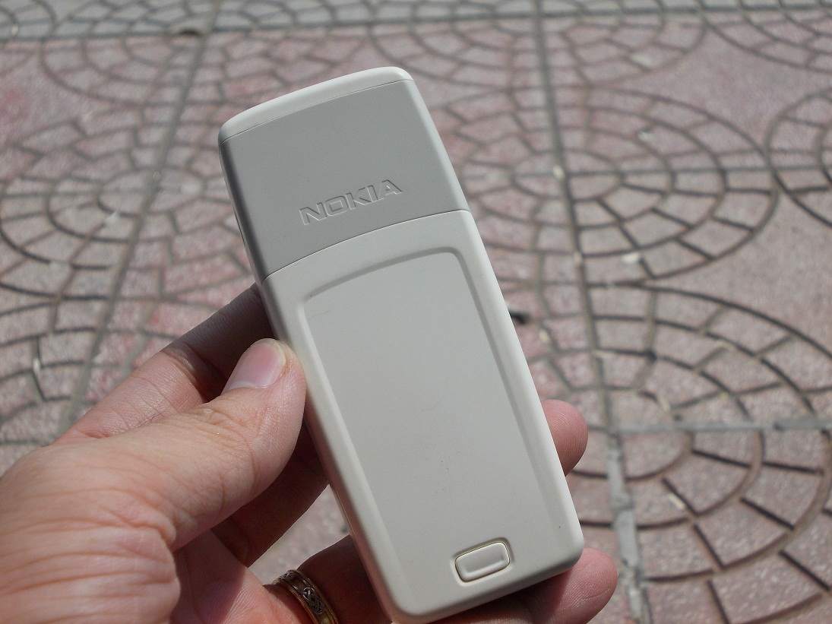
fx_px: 1442
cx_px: 416
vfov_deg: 24.4
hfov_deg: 32.2
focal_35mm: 60
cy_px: 312
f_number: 4
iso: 80
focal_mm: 8.5
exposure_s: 1/640
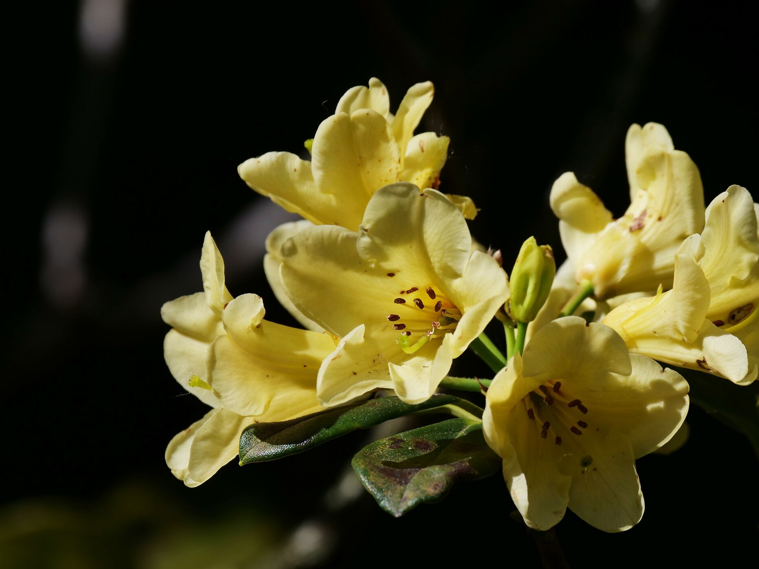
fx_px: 22584
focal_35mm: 1030
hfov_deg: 1.9
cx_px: 469
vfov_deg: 1.4
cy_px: 302
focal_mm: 400
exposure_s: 1/1000
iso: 200
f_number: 8
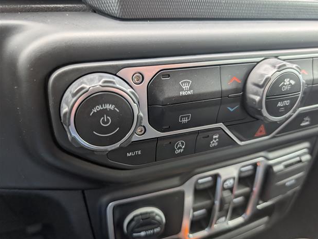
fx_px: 230
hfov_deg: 69.4
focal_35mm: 25
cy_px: 116
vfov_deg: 54.9
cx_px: 164
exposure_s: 1/70.9
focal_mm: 6.9
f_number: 1.68
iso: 24
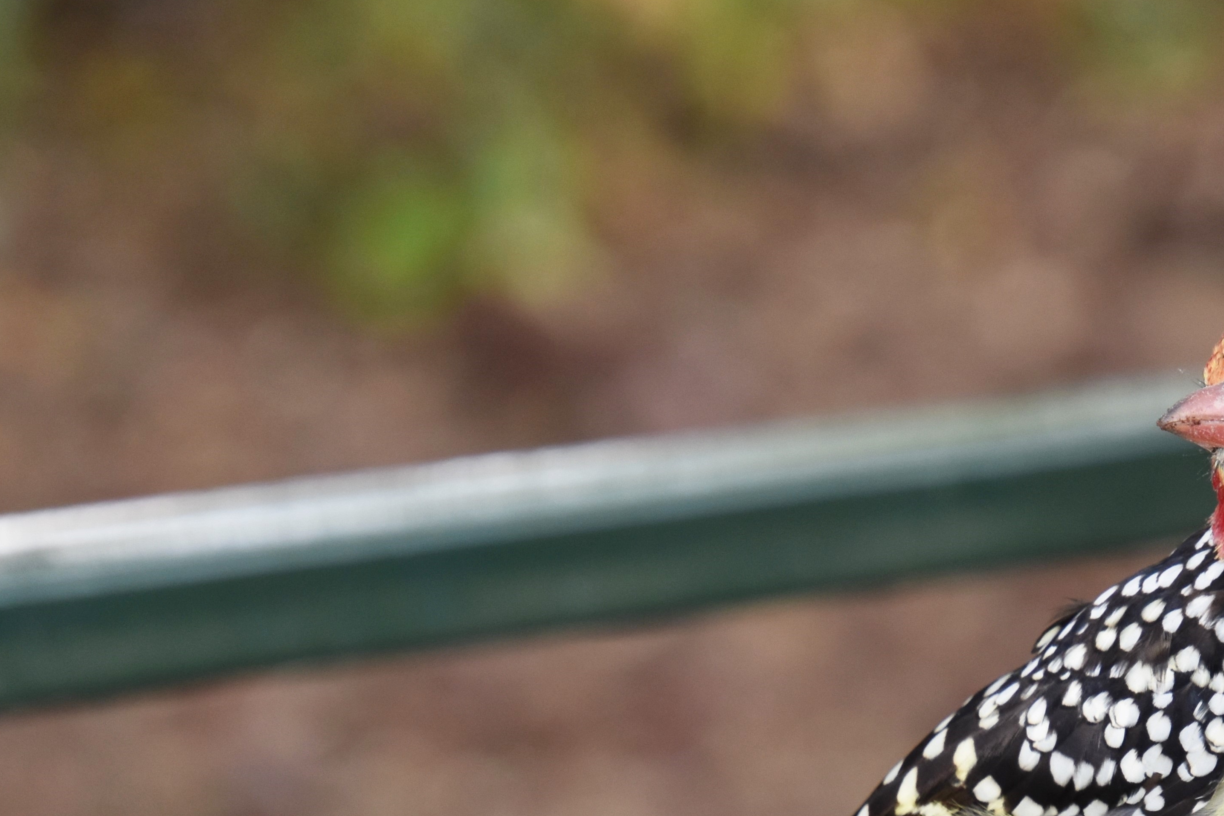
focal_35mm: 580
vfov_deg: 2.4
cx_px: 1207
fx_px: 19722
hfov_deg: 3.6
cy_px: 683
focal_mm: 185
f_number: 7.1
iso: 400
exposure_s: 1/125
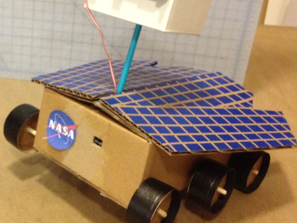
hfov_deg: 26.4
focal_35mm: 72
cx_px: 49
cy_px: 59
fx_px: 618
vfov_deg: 20.3
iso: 320
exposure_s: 1/20
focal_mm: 4.28
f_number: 2.4
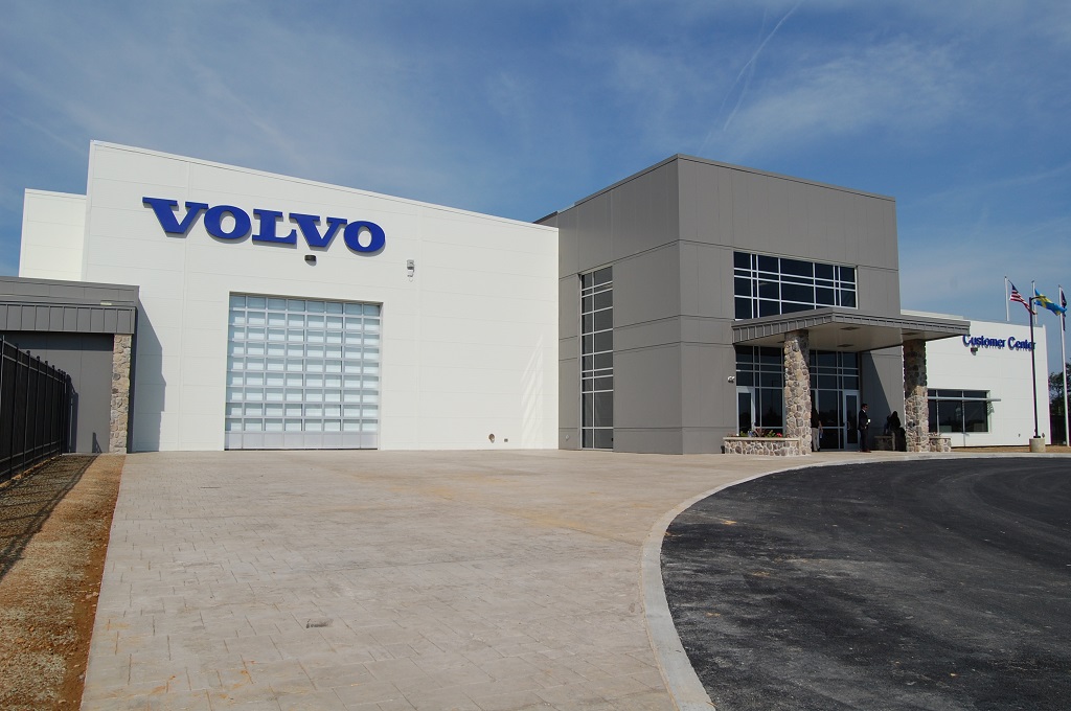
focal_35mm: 27
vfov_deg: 47.8
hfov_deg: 67.4
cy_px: 356
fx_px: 802
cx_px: 536
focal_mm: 18
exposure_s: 1/500
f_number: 11
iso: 200
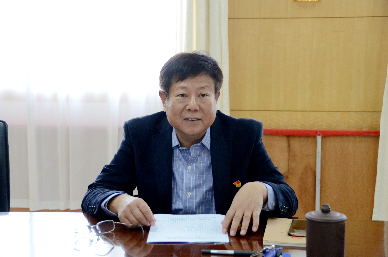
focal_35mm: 75
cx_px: 194
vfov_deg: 18.1
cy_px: 128
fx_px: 807
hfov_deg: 27.0
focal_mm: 50
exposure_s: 1/80
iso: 2000
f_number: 4.8
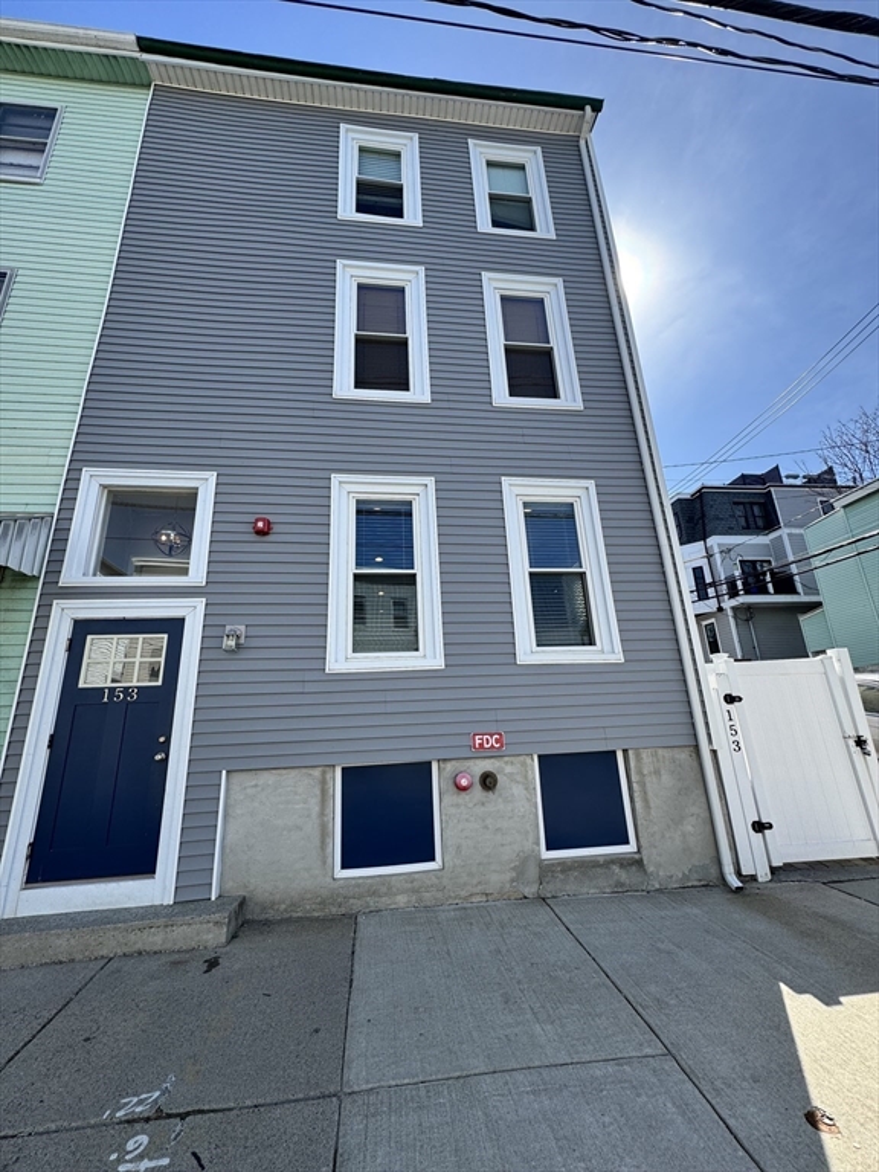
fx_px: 474
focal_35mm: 14
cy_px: 586
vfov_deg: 102.1
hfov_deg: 85.7
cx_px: 440
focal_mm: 2.22
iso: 50
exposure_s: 1/889
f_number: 2.2
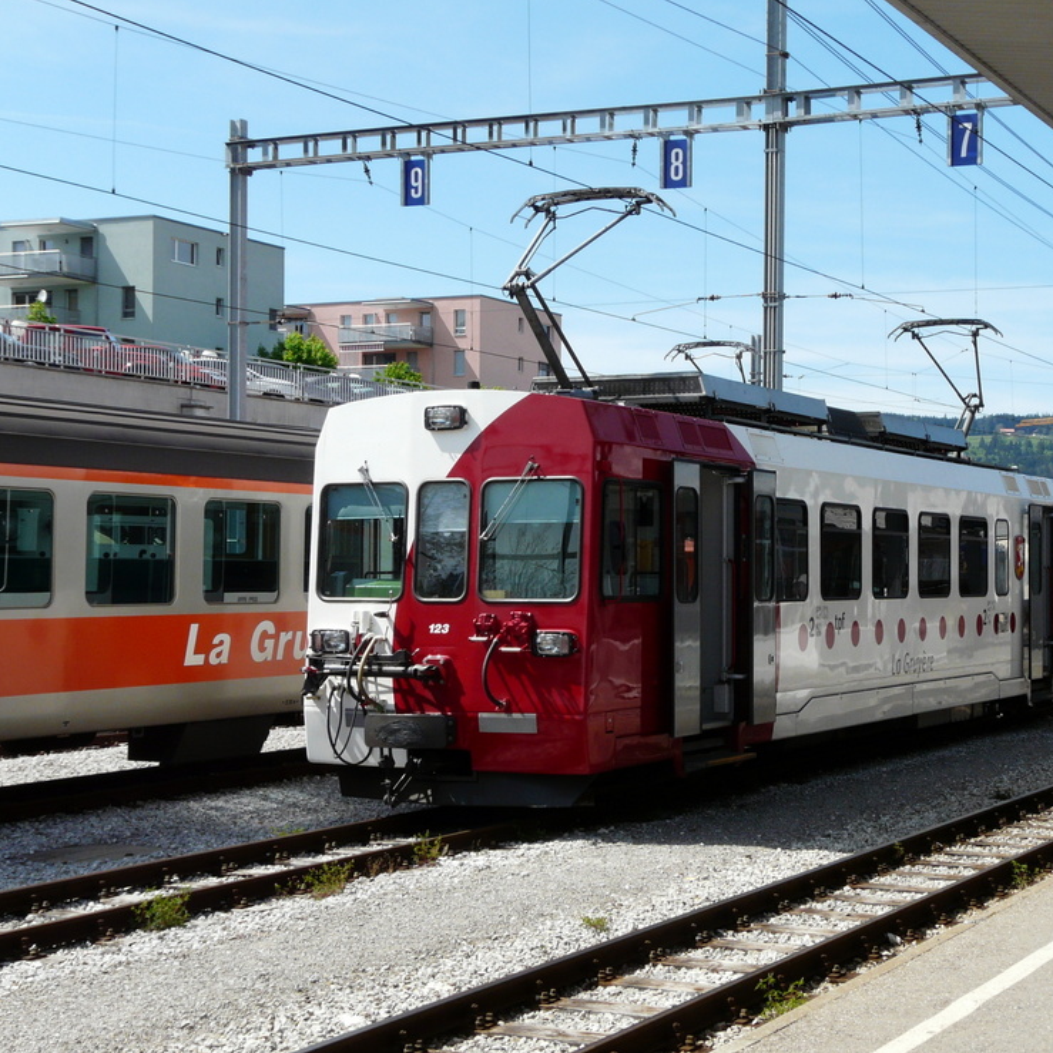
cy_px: 529
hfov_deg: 28.0
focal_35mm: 61
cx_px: 701
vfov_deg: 28.2
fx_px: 2099
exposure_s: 1/400
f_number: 5.6
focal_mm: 8.3
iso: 100
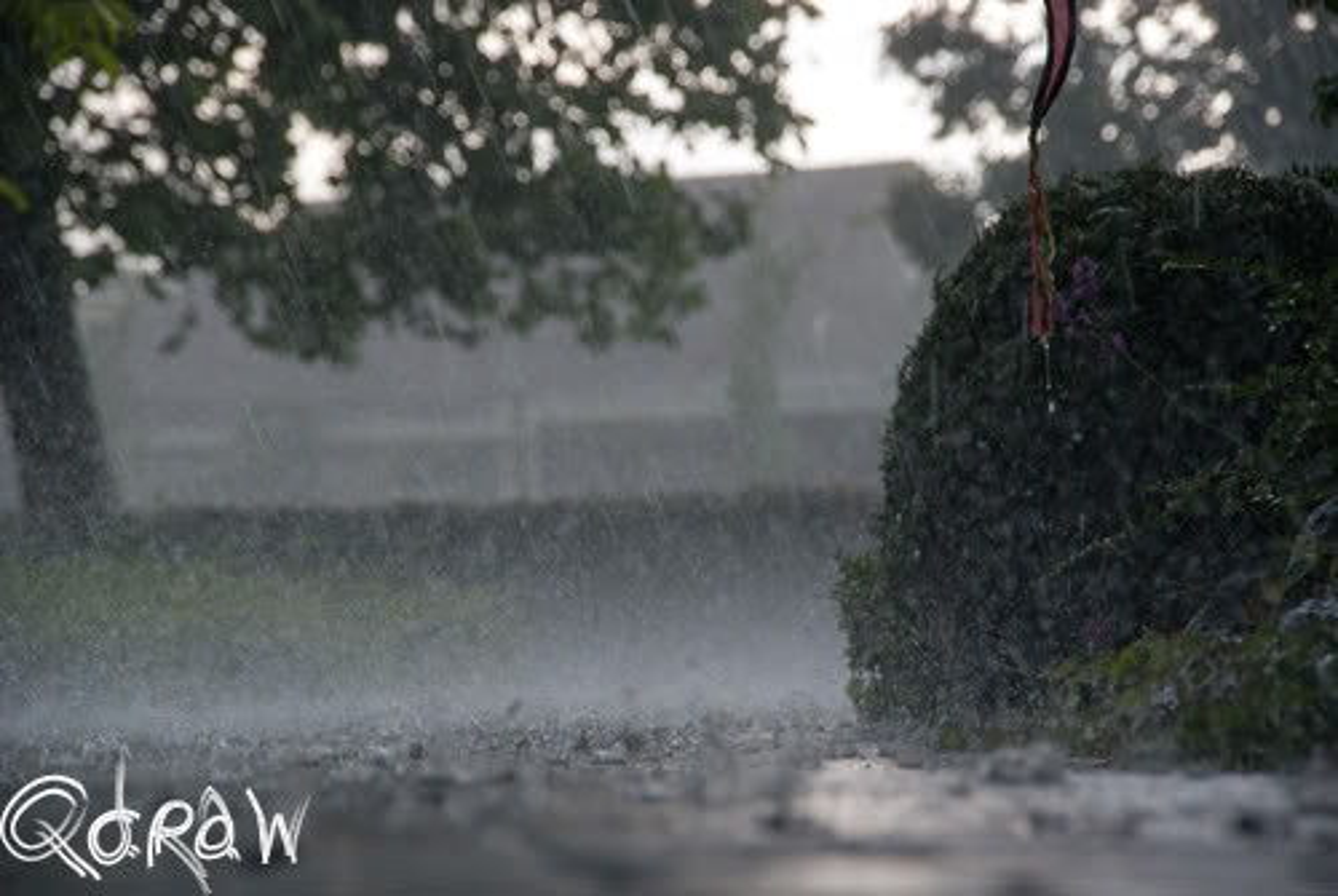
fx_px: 5583
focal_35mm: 150
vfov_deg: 9.2
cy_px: 448
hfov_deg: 13.7
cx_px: 669
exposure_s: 1/160
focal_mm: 100
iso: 320
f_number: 5.6
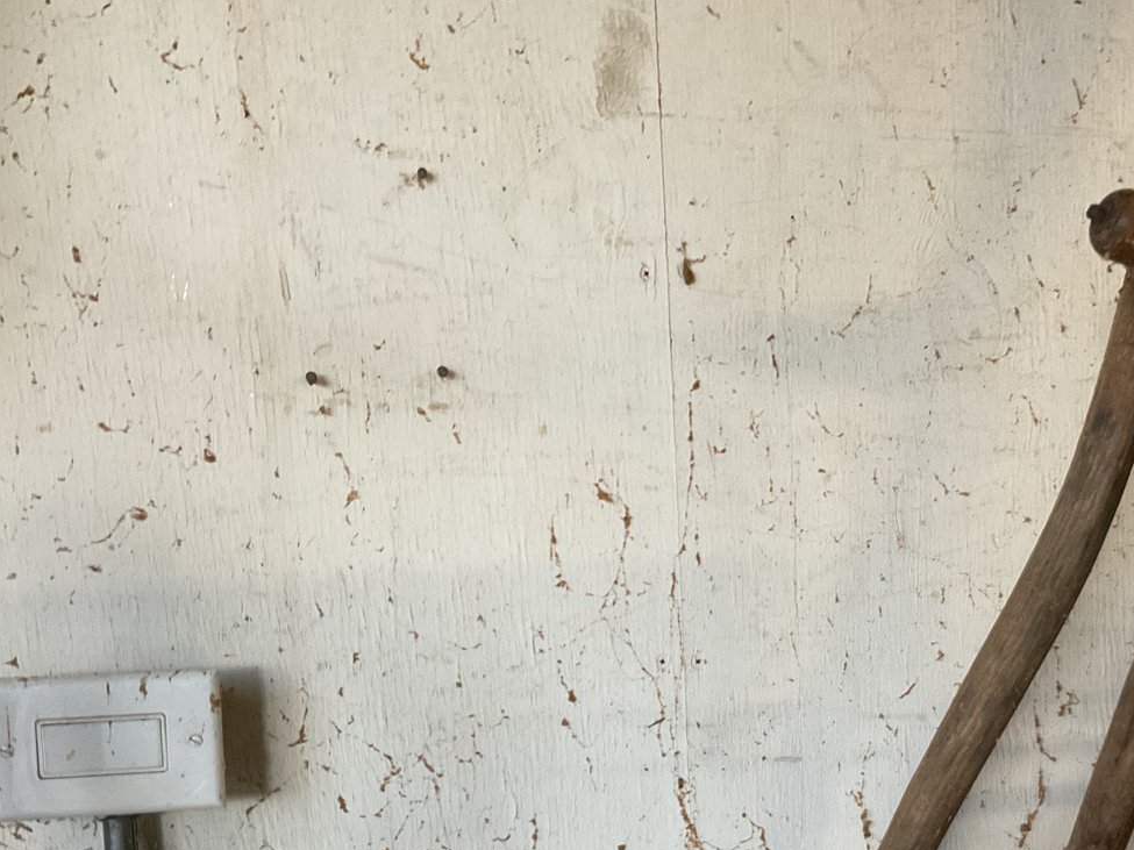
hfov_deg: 41.4
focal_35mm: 45
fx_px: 1474
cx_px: 786
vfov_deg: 31.7
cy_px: 622
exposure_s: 1/60
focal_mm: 3
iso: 160
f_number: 1.8
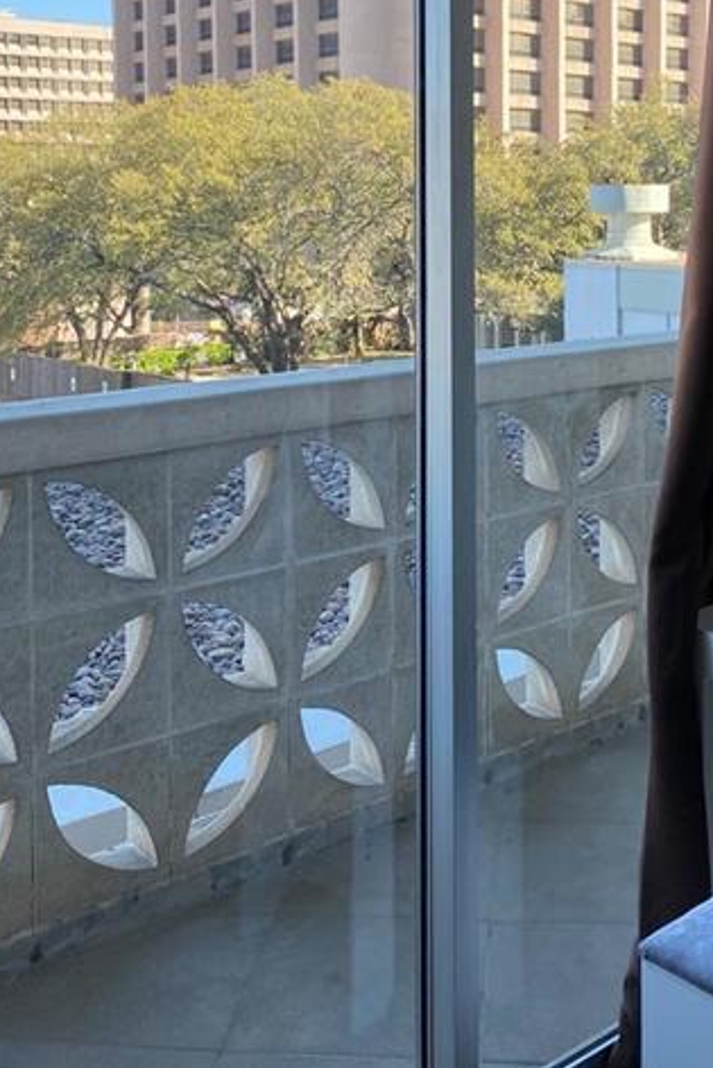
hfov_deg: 30.4
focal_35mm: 44
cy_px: 249
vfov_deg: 42.9
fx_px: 1306
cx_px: 446
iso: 32
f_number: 1.8
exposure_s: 1/449
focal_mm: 4.25
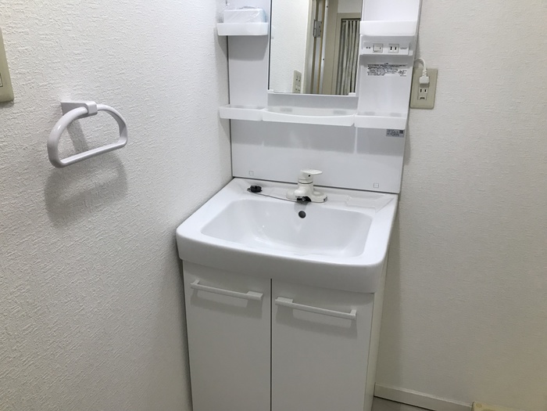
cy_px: 206
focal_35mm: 28
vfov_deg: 49.7
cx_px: 274
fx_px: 442
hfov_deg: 63.4
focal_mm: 3.99
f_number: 1.8
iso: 20
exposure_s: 1/30
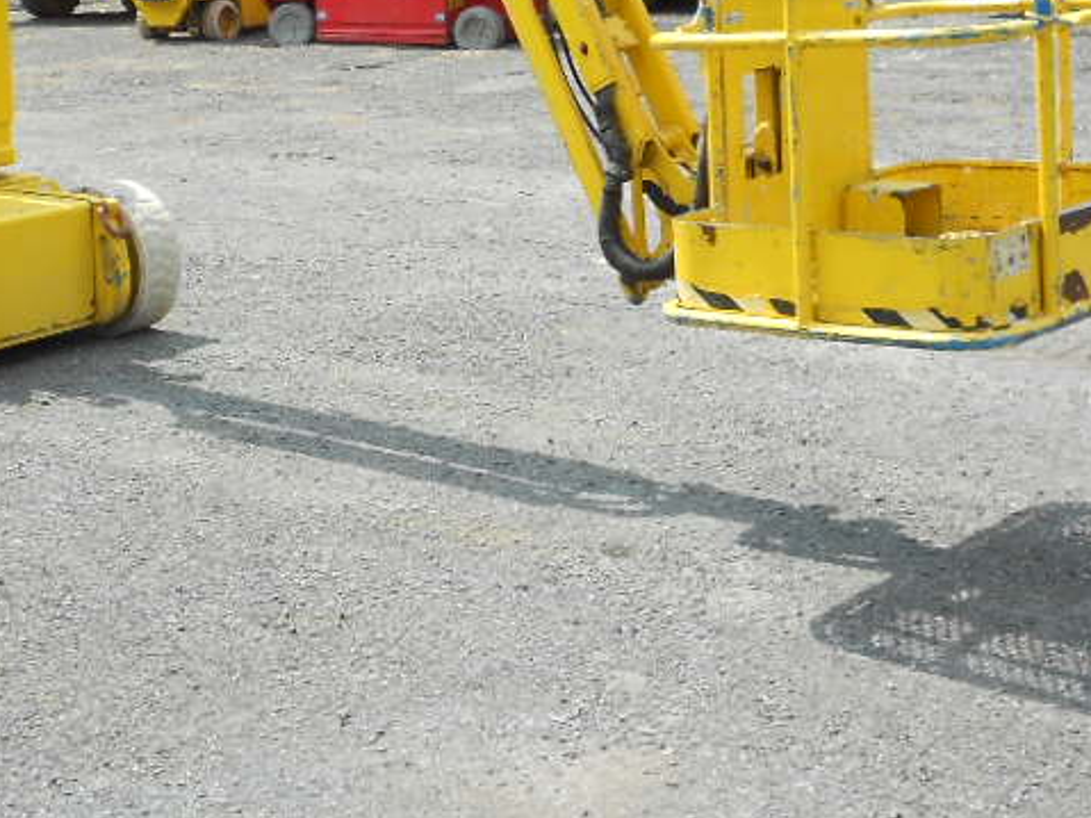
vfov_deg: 23.4
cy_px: 221
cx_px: 314
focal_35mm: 62
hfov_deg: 30.8
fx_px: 1954
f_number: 3.4
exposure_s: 1/400
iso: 80
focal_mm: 5.1
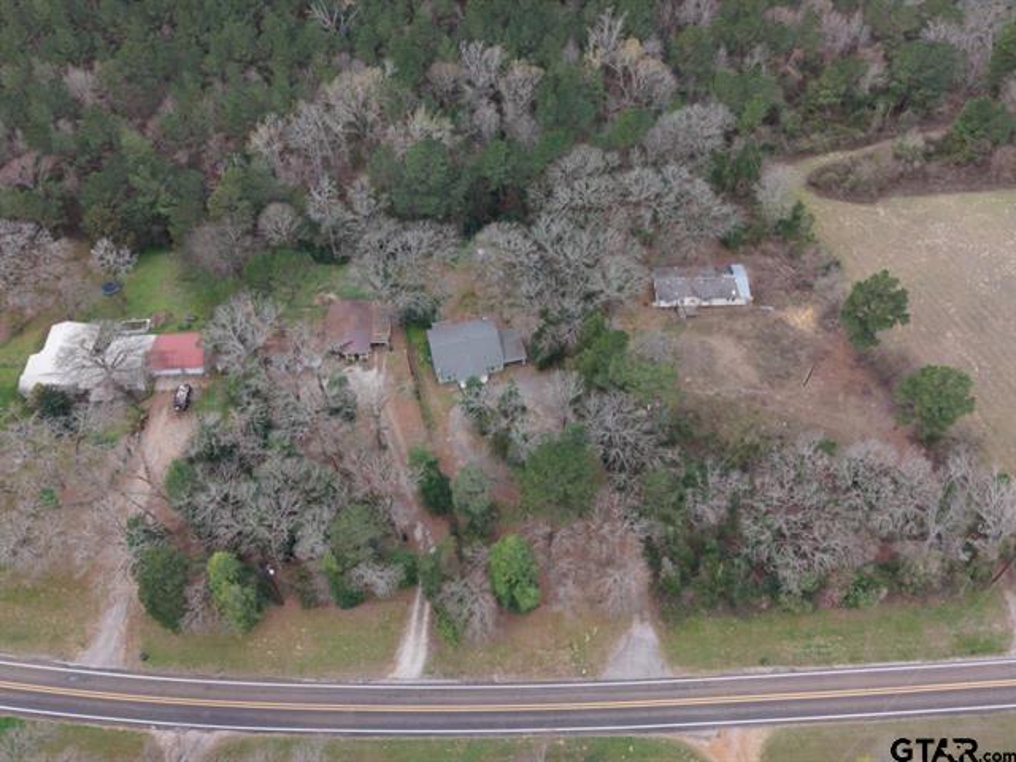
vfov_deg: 56.8
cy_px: 381
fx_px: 704
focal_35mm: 24
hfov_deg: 71.6
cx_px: 508
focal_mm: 8.67
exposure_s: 1/800
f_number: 1.8
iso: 200
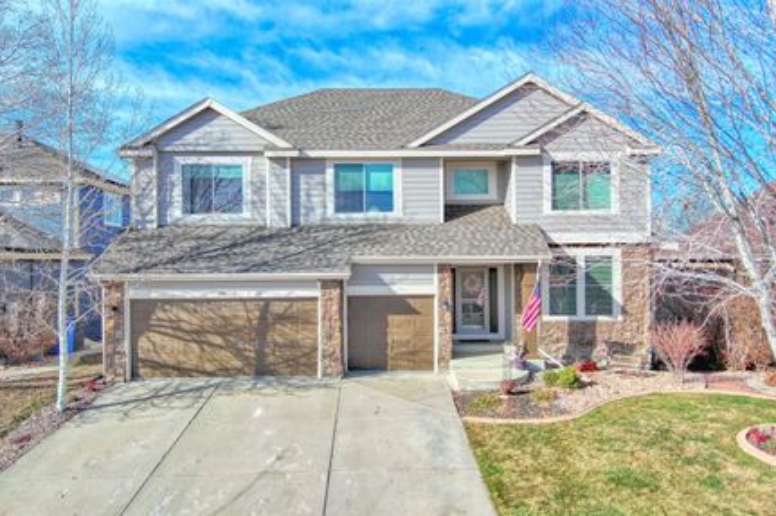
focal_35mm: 29
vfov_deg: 44.9
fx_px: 625
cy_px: 258
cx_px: 388
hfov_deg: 63.7
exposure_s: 1/1357
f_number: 2.8
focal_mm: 10.6
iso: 101
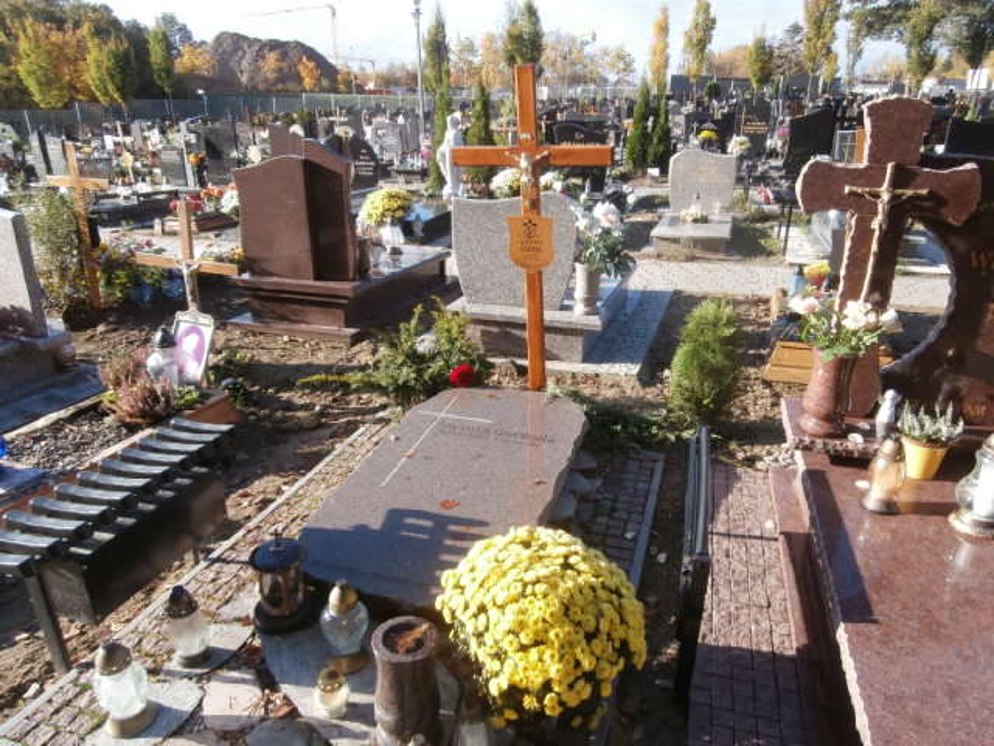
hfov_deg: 71.6
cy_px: 373
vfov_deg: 56.8
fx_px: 689
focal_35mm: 24
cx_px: 497
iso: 100
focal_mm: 4.2
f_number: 3
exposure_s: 1/320
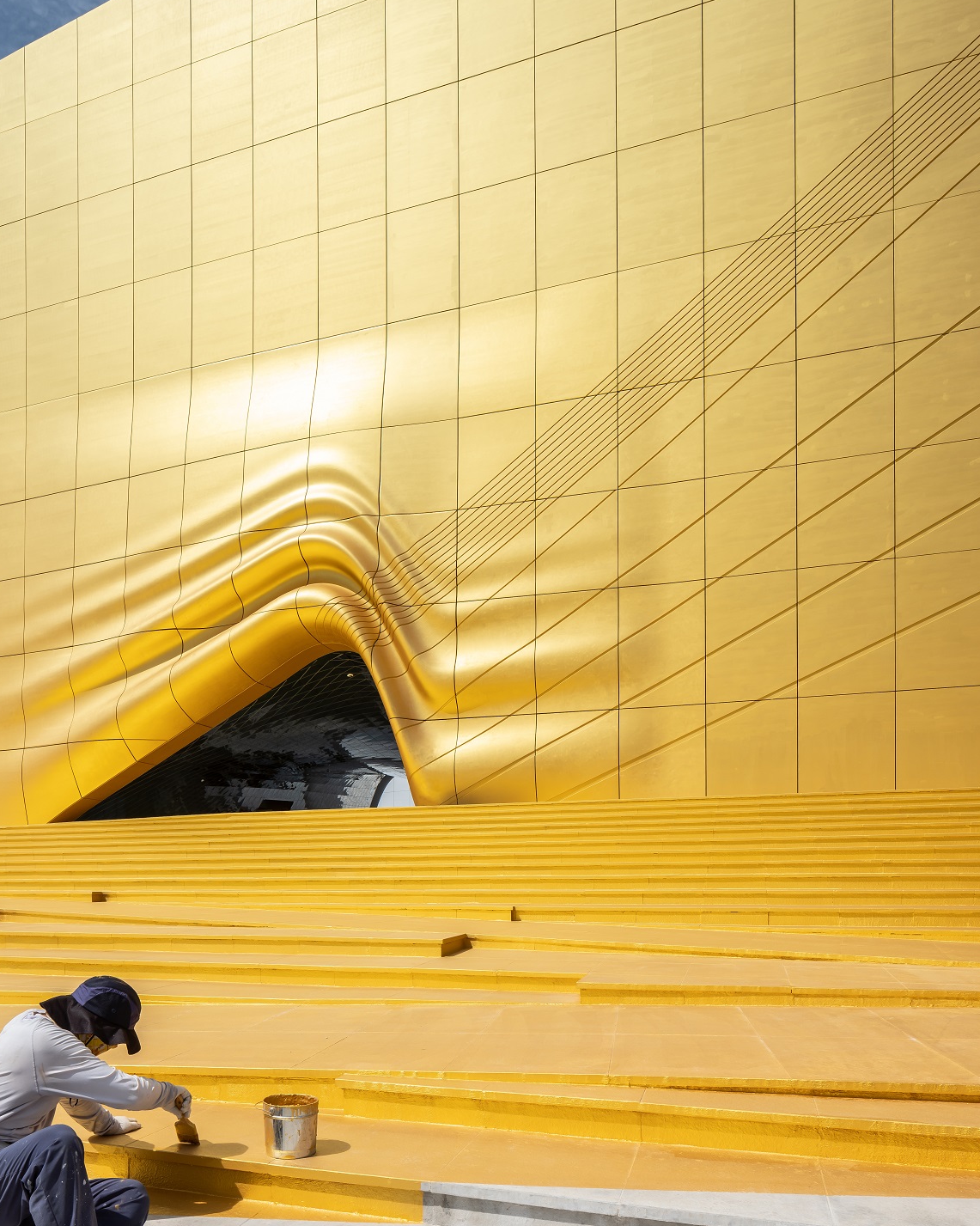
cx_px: 385
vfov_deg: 65.9
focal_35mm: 26
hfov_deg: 54.5
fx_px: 943
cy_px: 547
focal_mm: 24
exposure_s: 1/200
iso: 160
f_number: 16
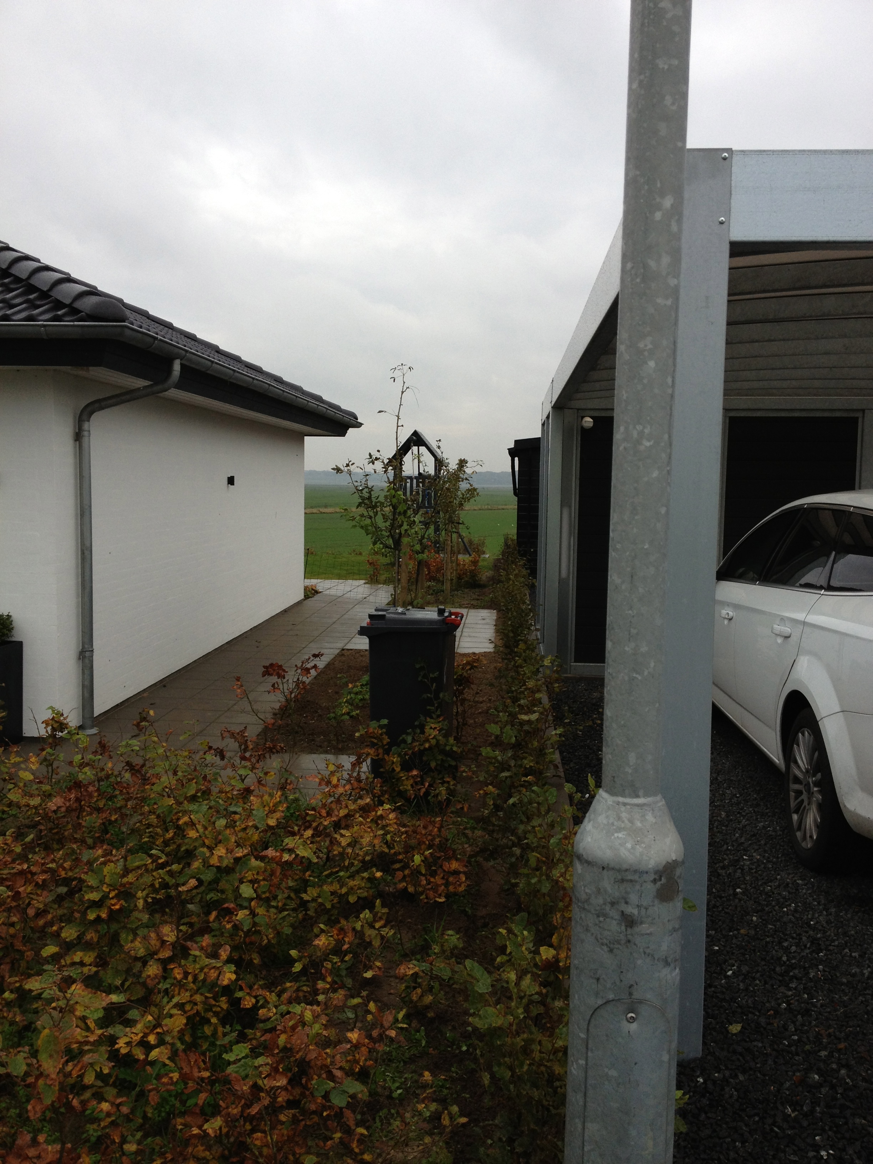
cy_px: 582
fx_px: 1177
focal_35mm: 35
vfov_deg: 52.6
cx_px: 436
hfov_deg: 40.7
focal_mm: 4.28
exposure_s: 1/216
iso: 50
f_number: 2.4
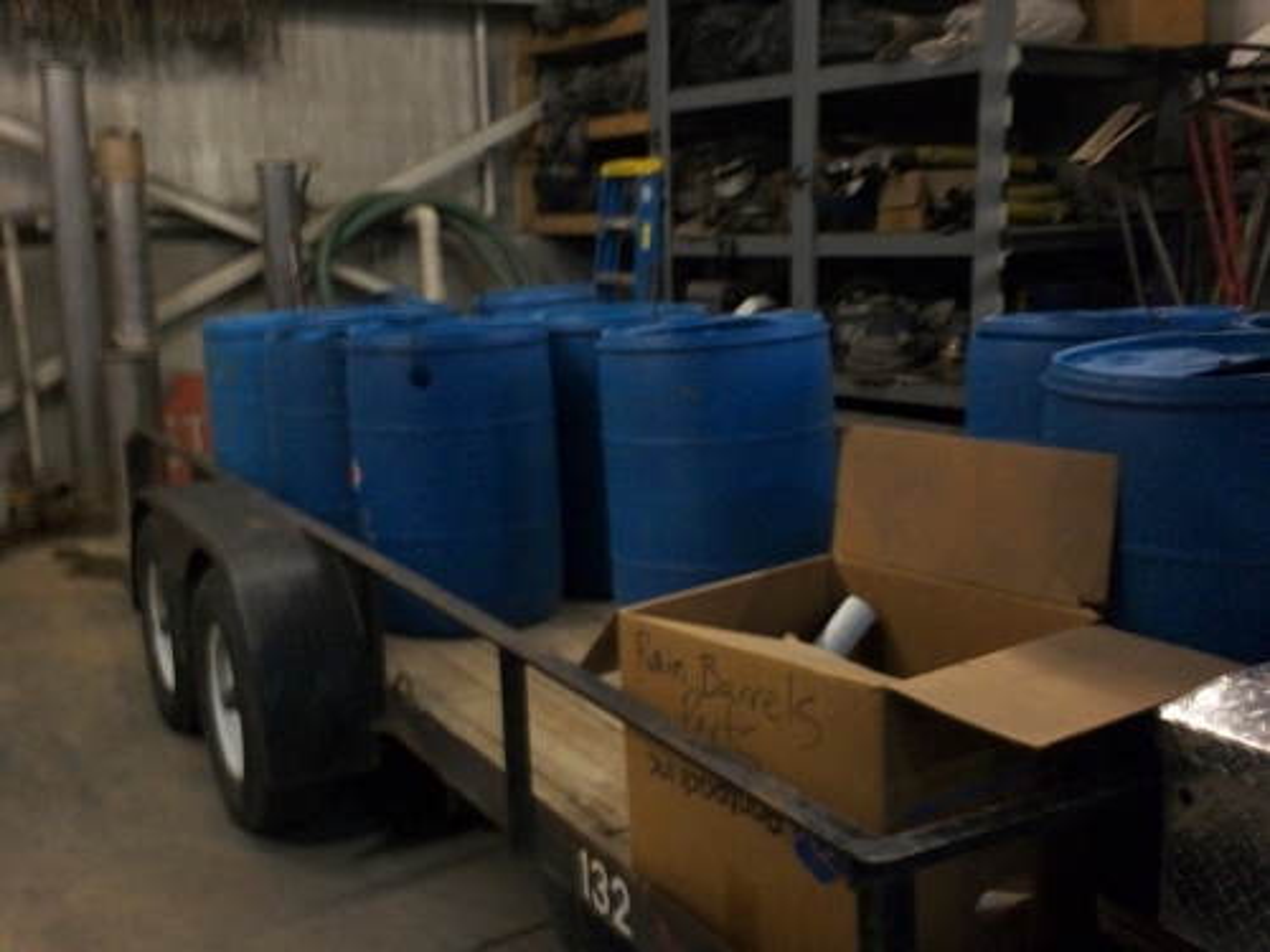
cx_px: 635
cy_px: 476
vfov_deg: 37.7
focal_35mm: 38
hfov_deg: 49.0
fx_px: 1394
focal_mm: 6.3
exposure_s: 1/8
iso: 250
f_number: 4.5
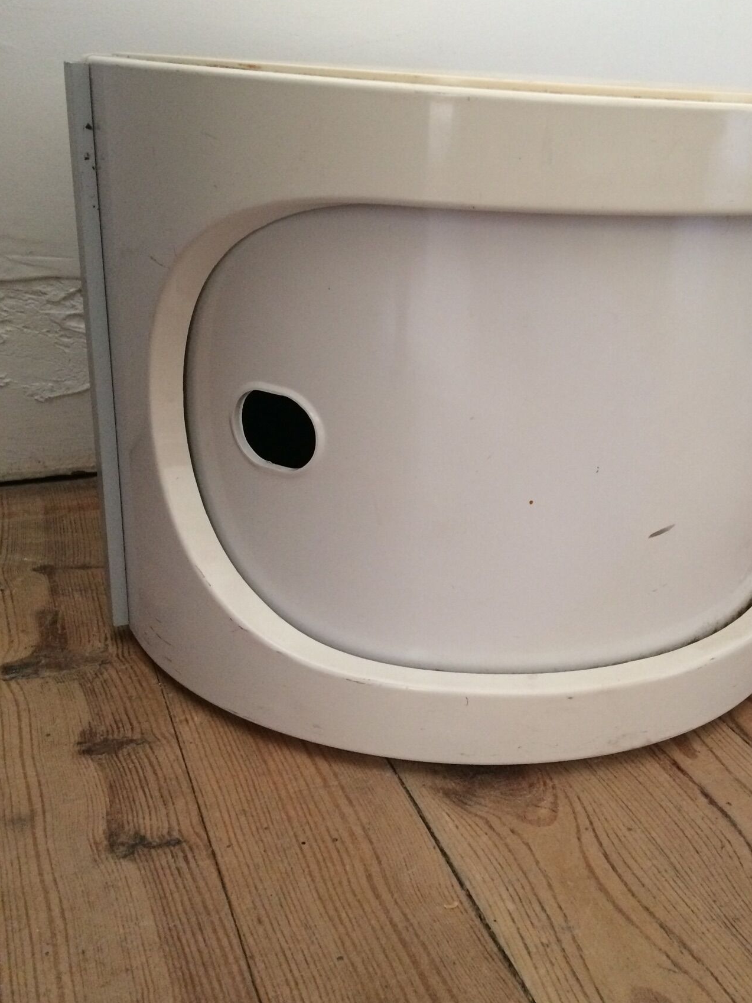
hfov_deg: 40.5
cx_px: 451
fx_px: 1014
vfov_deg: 52.6
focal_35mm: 35
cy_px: 494
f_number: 2.2
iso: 320
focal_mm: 4.15
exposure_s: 1/33
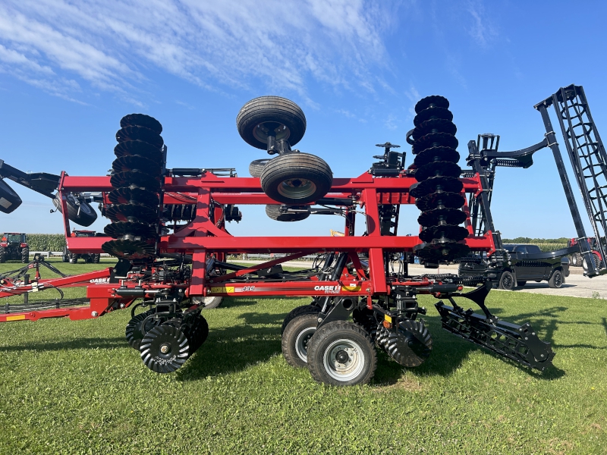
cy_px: 228
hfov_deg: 67.3
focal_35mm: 26
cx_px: 304
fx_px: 456
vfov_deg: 53.1
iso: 50
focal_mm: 5.7
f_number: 1.5
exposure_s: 1/2571
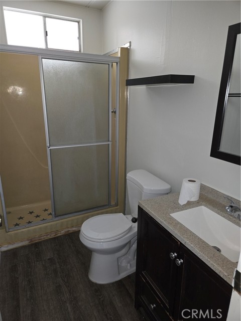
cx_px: 120
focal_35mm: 23
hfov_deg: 58.9
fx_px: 214
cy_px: 160
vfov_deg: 73.9
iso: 100
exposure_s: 1/30
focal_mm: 5.4
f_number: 1.8
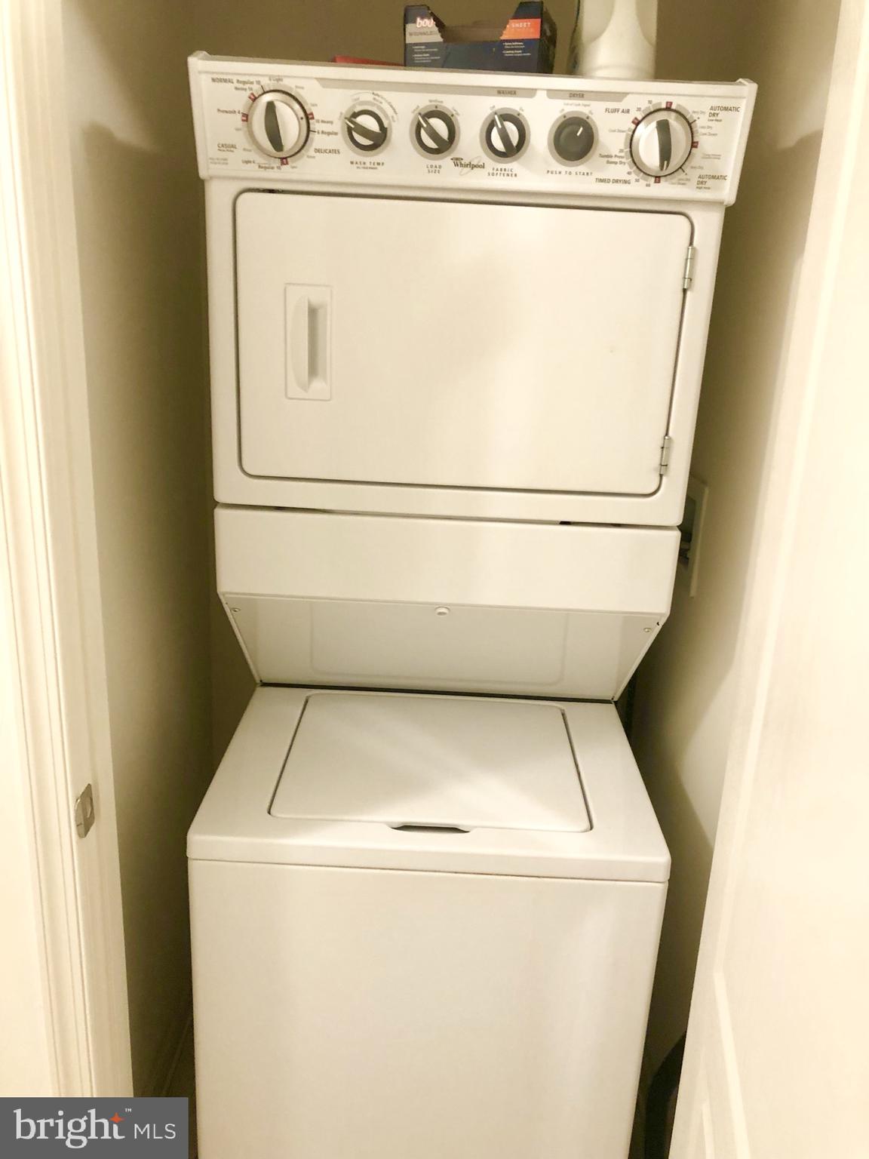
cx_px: 434
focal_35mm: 28
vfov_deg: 63.4
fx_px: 937
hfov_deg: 49.7
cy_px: 580
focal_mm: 4
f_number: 1.8
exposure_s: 1/15
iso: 40
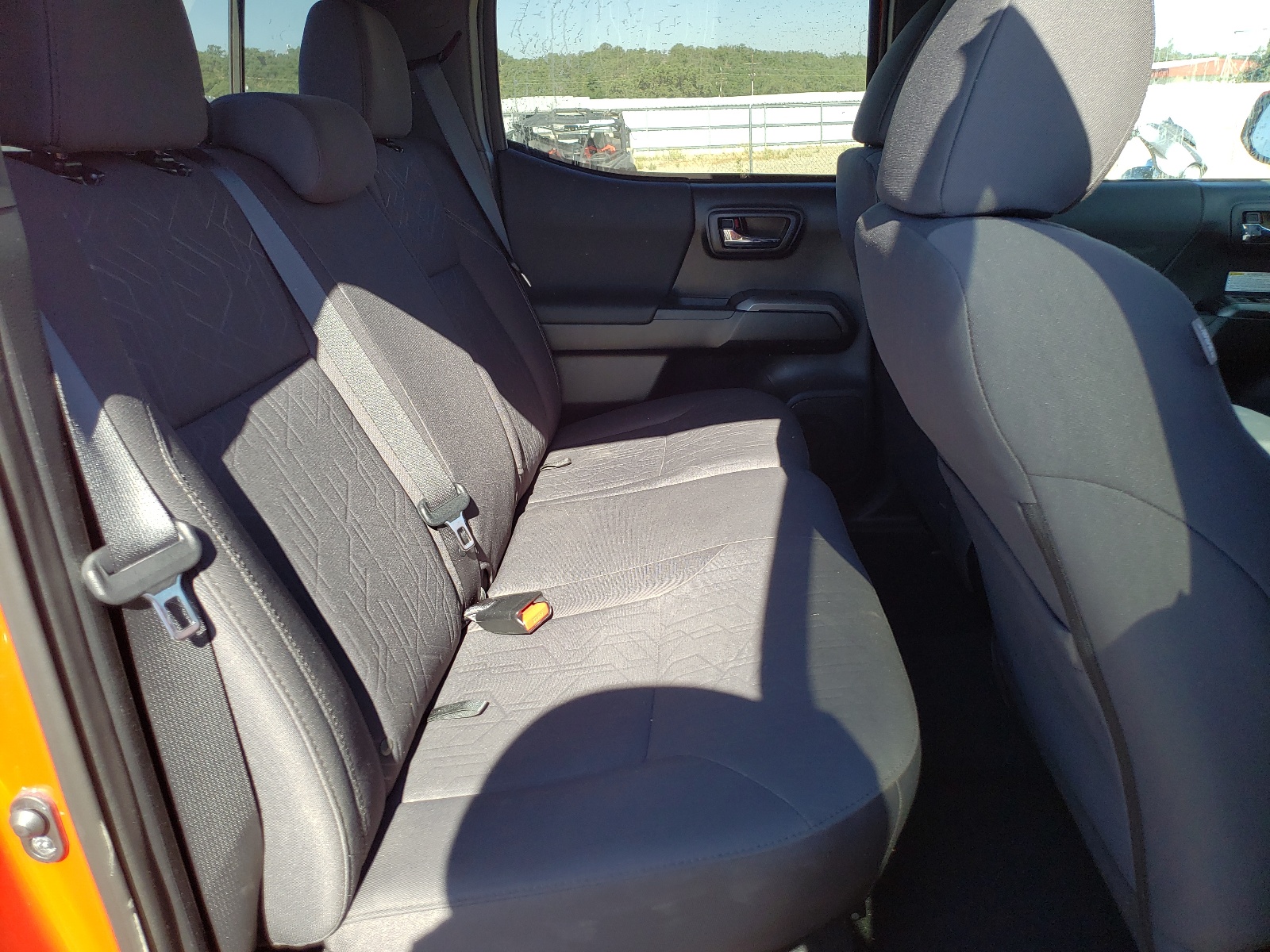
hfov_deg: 67.3
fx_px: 954
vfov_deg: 53.1
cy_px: 476
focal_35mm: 26
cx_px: 635
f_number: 1.5
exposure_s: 1/435
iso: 50
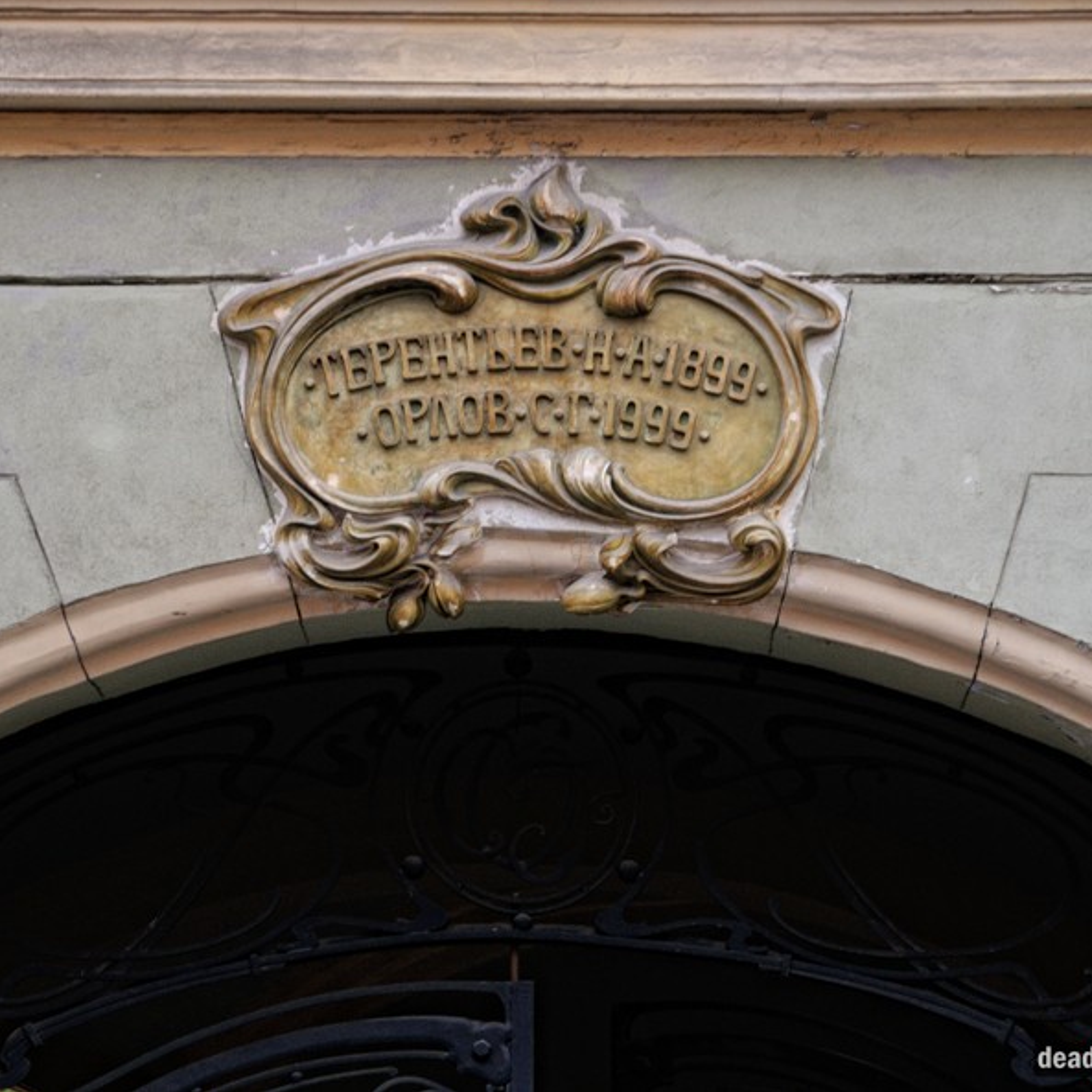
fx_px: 8280
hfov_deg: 7.5
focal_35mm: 232
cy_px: 544
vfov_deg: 7.5
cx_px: 549
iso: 500
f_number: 5.6
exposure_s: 1/100
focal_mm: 120
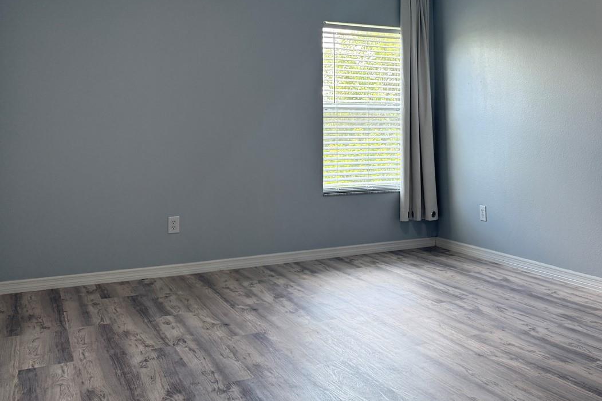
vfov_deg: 34.3
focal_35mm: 38
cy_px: 98
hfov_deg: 49.8
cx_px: 403
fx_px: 635
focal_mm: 6.76
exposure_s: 1/220
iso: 125
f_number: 1.78
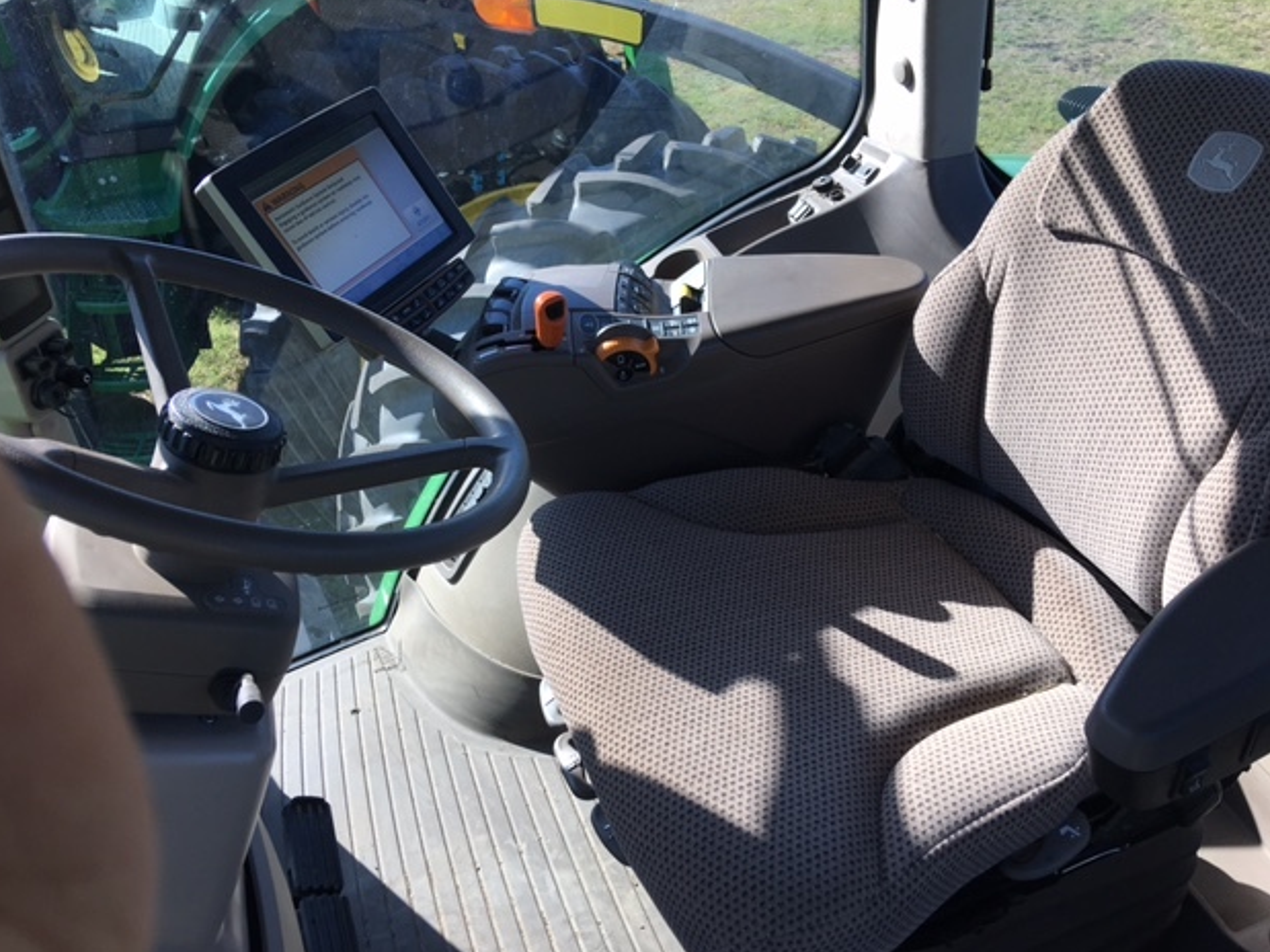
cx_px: 618
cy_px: 470
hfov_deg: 60.0
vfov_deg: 46.8
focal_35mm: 30
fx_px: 1100
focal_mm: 4.15
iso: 25
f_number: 2.2
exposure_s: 1/375
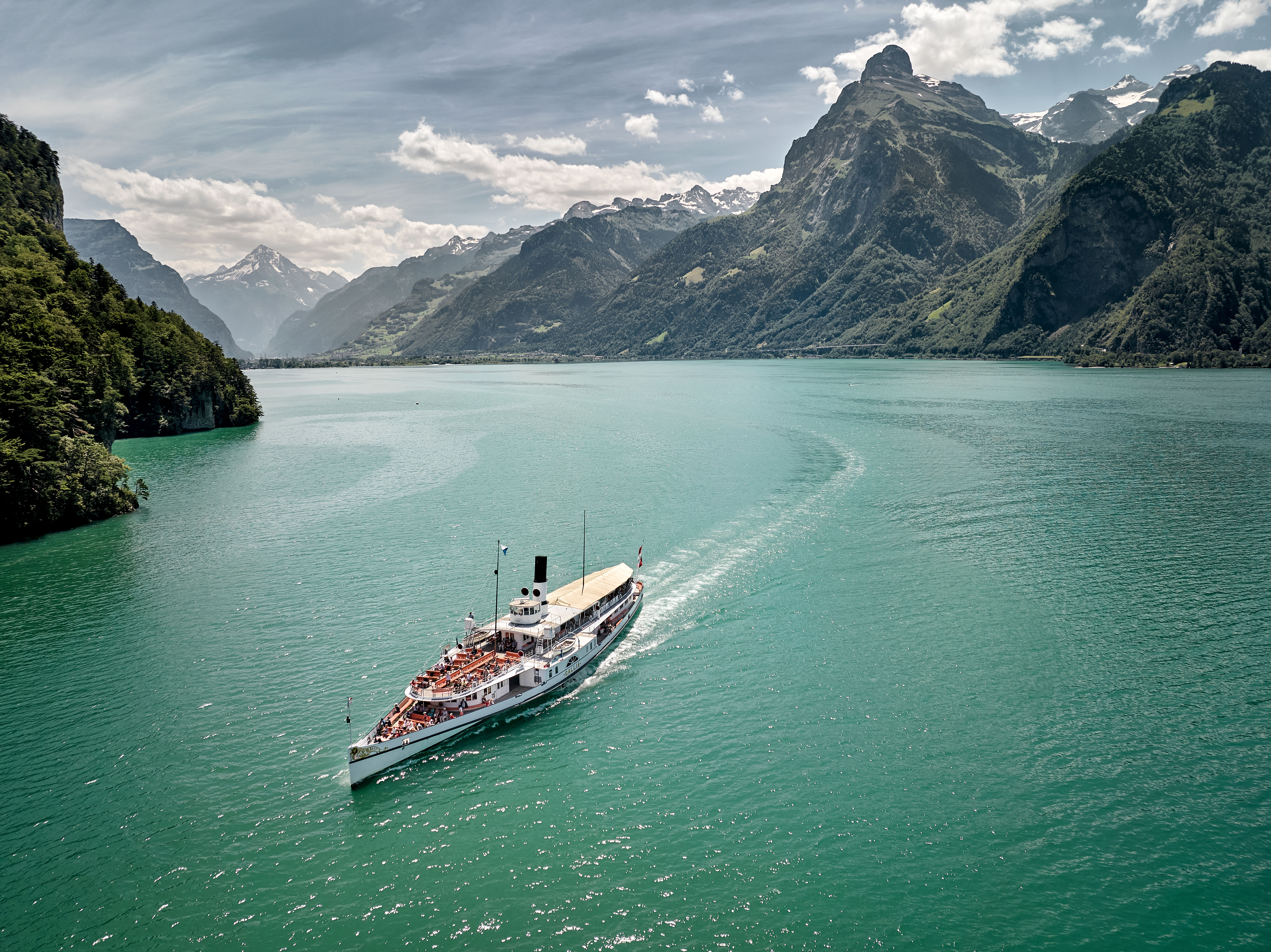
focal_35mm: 24
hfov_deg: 71.6
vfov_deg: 56.8
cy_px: 476
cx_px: 636
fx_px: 881
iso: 120
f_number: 2.8
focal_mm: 12.29
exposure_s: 1/1600
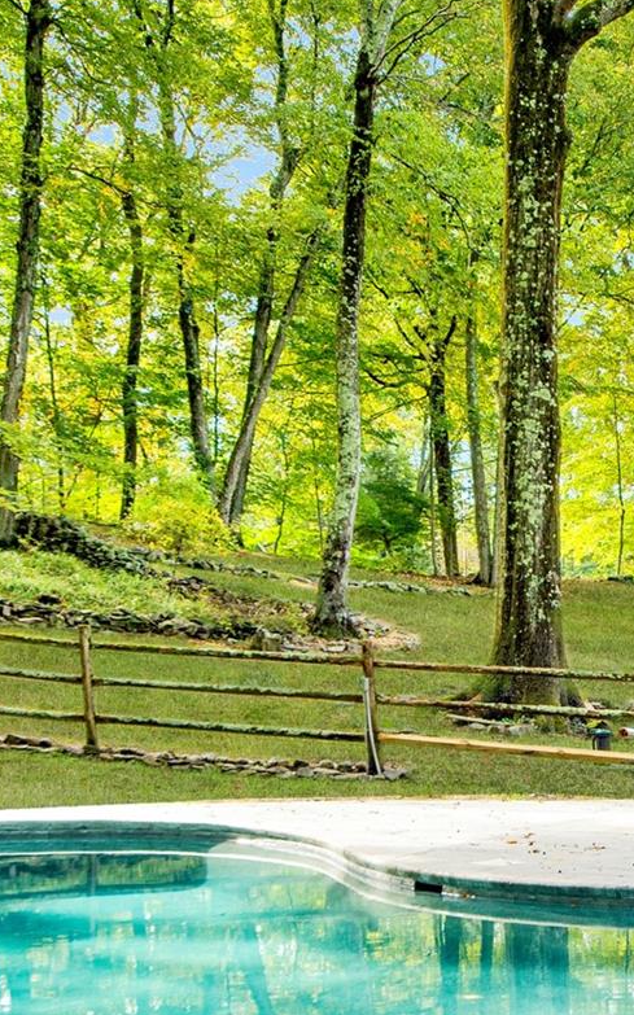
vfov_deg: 31.7
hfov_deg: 19.8
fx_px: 1770
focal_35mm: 64
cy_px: 699
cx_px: 613
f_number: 8
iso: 100
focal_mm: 16
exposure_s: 1/40
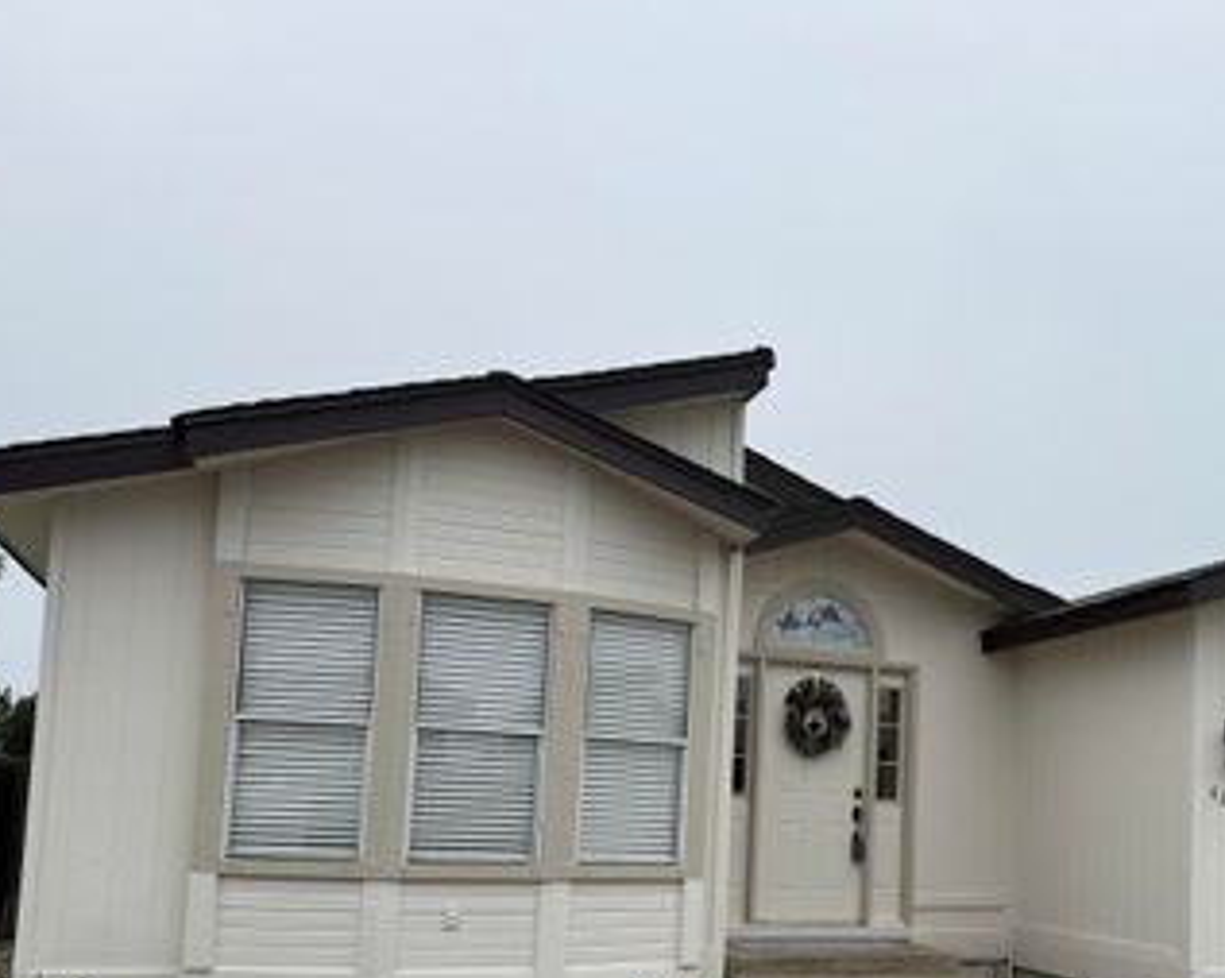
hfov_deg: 47.4
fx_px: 1340
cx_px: 912
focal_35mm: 37
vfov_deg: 39.2
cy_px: 705
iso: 80
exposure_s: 1/2611
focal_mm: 6.76
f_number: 1.78
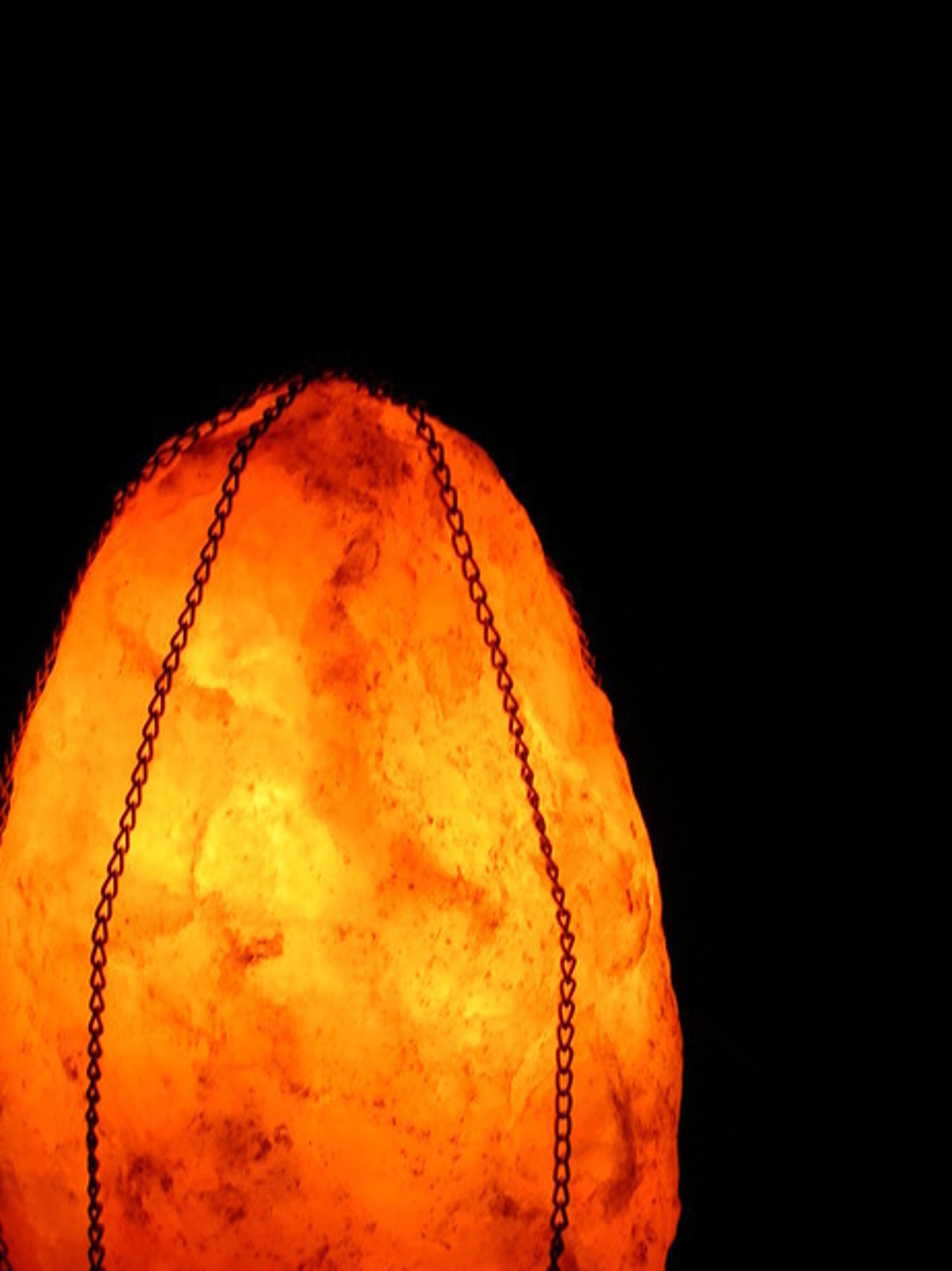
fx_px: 2569
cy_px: 812
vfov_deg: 27.7
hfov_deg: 20.9
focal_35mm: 70
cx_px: 341
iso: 50
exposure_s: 1/27.6
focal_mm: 9
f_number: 3.4
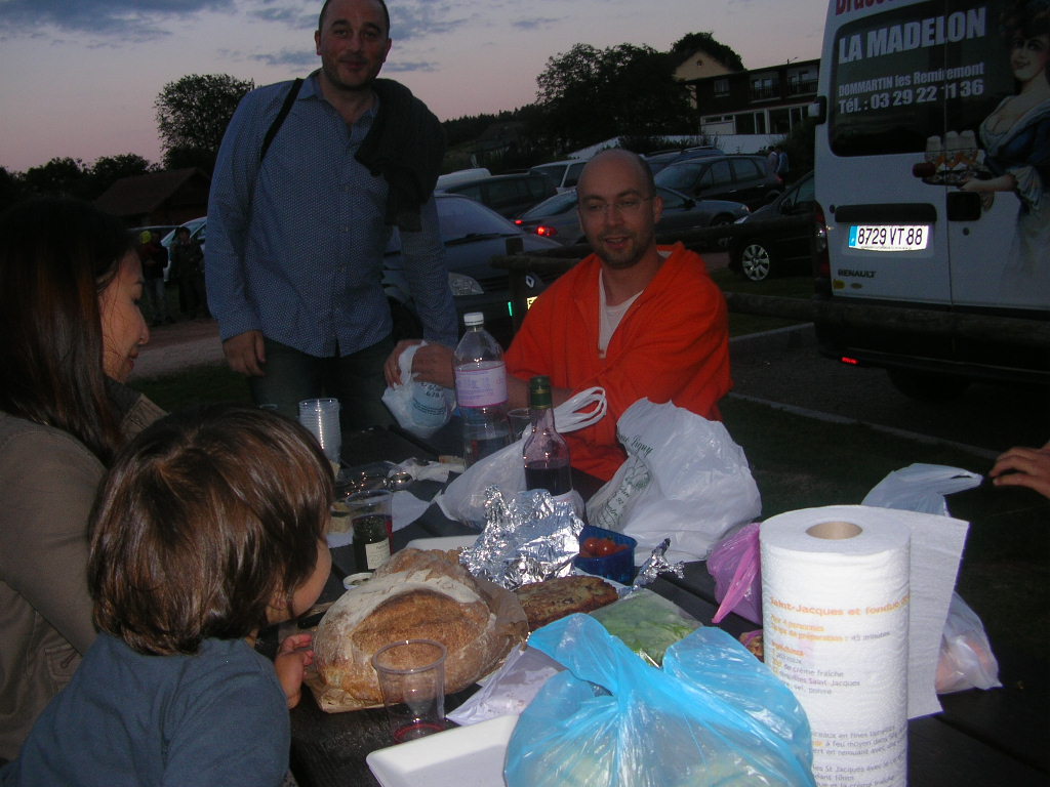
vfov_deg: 40.7
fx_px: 1062
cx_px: 525
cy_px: 394
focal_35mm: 35
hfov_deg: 52.6
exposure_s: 1/60.1
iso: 50
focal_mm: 5.8
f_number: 2.8
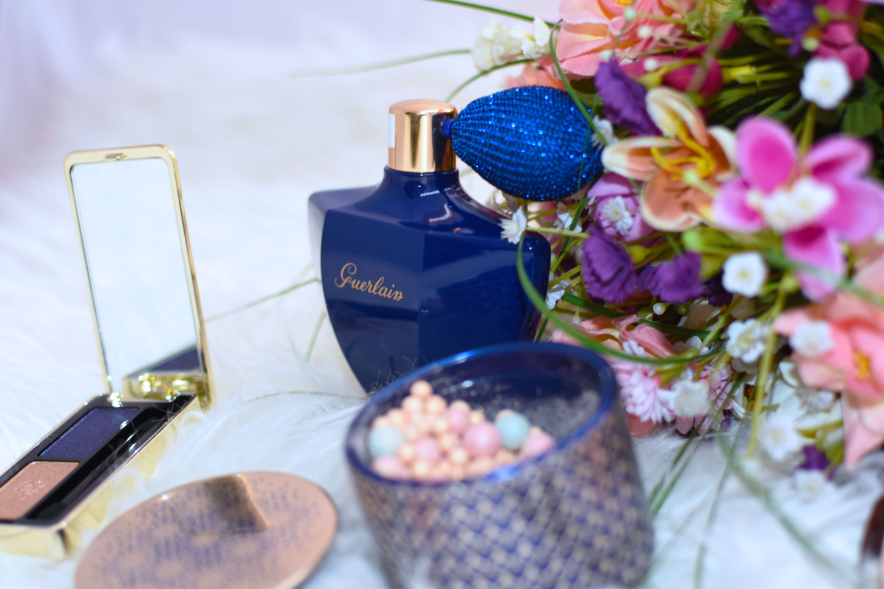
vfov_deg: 25.8
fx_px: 1289
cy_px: 294
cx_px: 442
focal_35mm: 52
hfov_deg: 37.9
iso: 100
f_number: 2.8
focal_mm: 35
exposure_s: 1/100
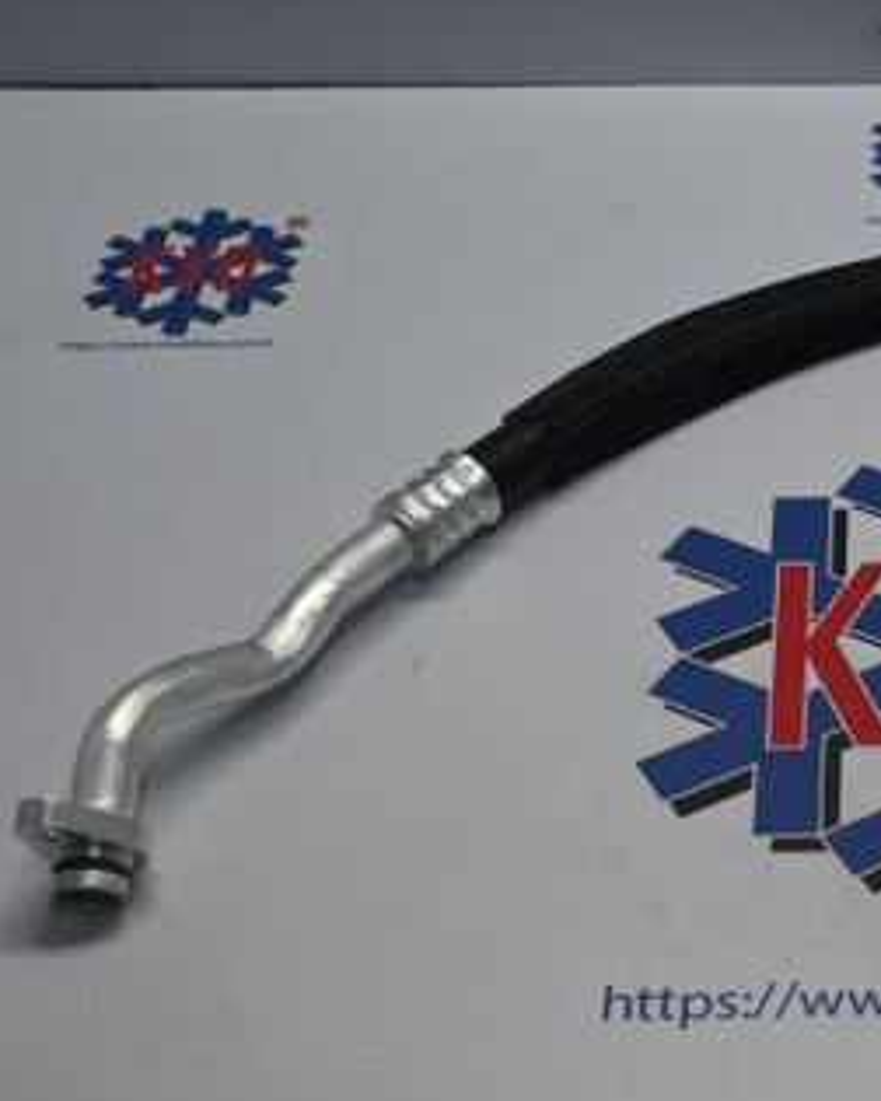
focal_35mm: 75
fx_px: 2444
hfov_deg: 19.5
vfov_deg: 25.4
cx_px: 986
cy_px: 510
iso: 450
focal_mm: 28
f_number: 4.5
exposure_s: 1/125
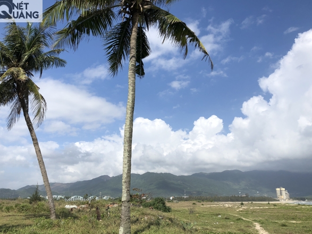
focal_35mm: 31
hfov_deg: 58.4
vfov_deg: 45.4
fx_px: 279
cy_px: 119
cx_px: 156
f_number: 1.8
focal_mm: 3.99
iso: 20
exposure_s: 1/4000
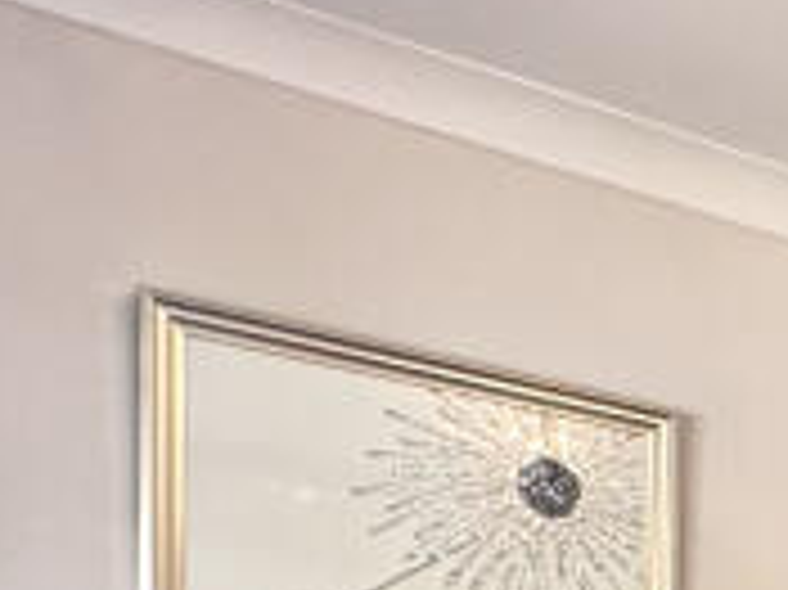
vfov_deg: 15.5
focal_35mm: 82
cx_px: 1531
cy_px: 1054
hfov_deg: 17.7
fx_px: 1865
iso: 250
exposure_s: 1/100
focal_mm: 2.22
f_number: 2.2
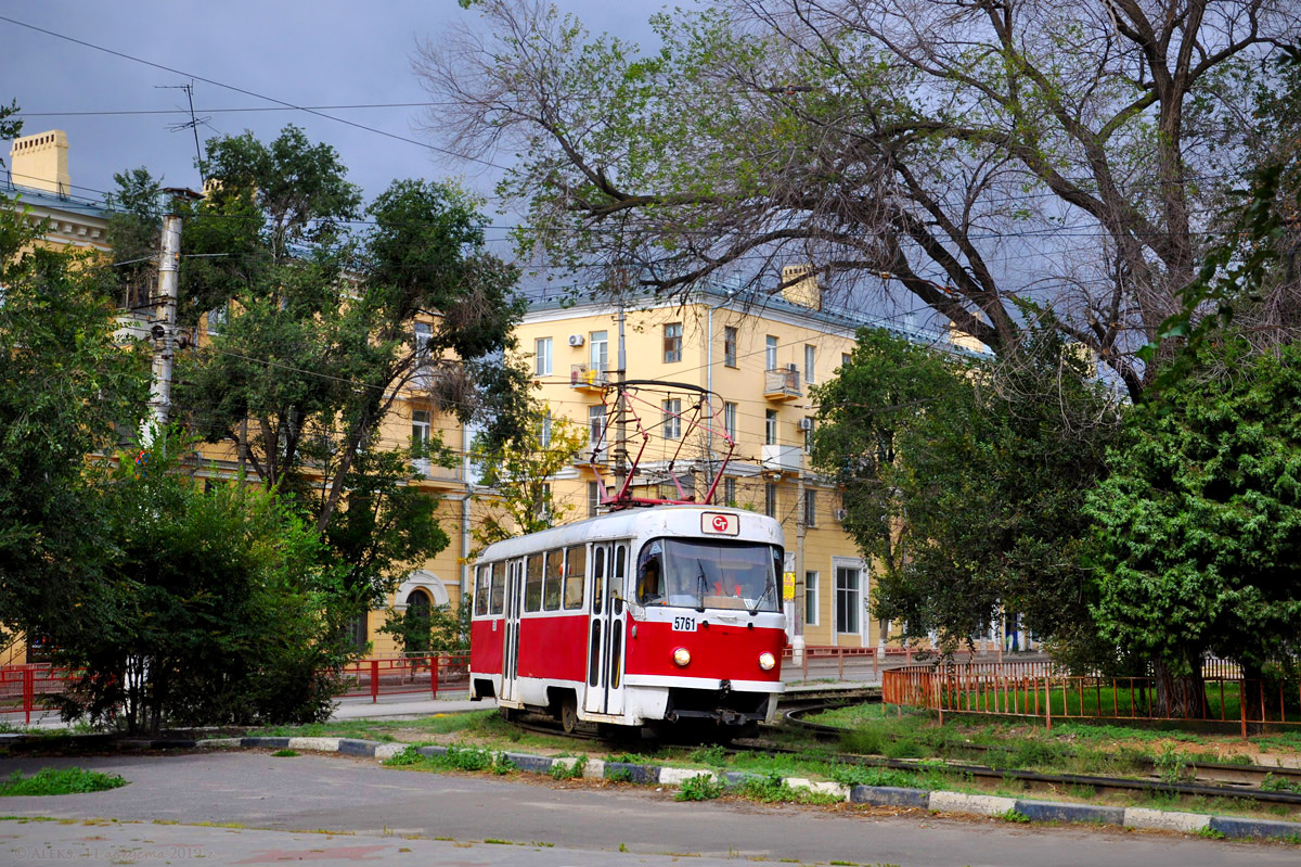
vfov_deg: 23.8
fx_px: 2059
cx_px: 650
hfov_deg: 35.1
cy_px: 434
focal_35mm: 57
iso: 200
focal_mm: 38
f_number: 7.1
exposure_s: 1/400
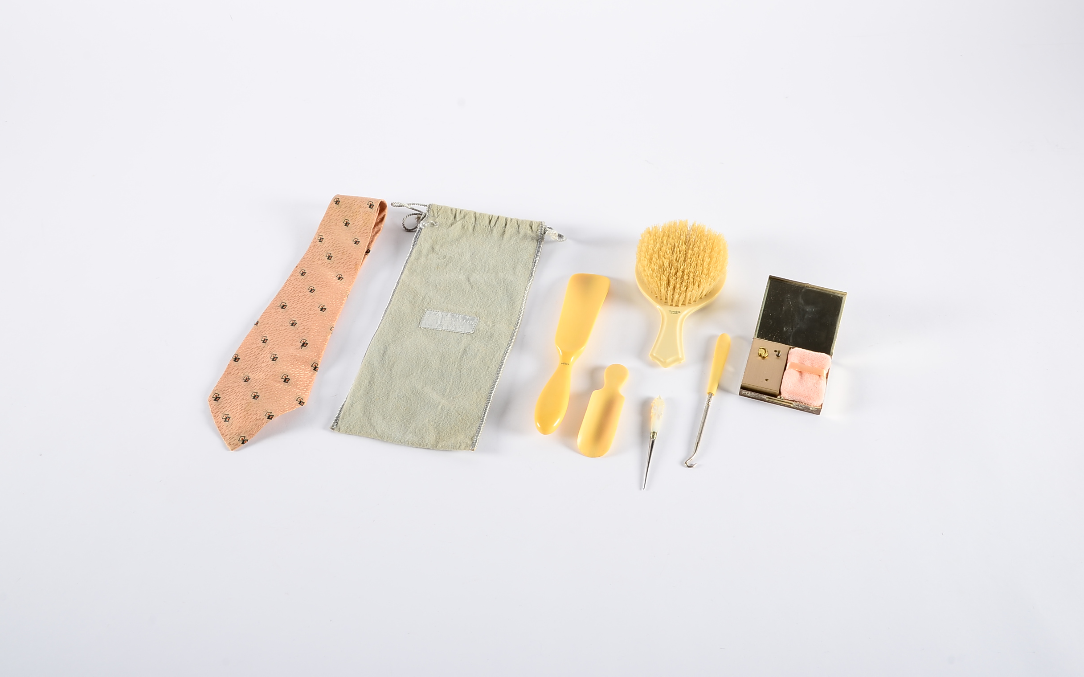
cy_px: 334
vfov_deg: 37.3
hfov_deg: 56.7
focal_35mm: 34
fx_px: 1004
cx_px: 544
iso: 100
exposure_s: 1/200
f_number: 13
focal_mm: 22
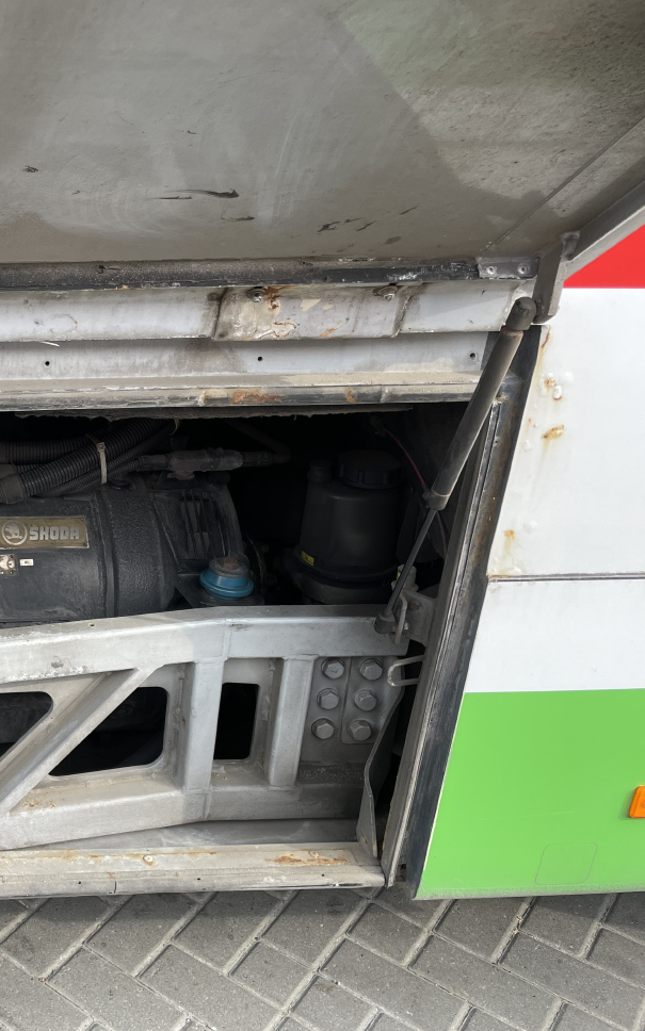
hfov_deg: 31.6
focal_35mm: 37
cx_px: -10
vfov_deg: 52.7
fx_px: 1041
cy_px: 513
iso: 32
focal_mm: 4.2
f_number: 1.6
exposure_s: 1/267
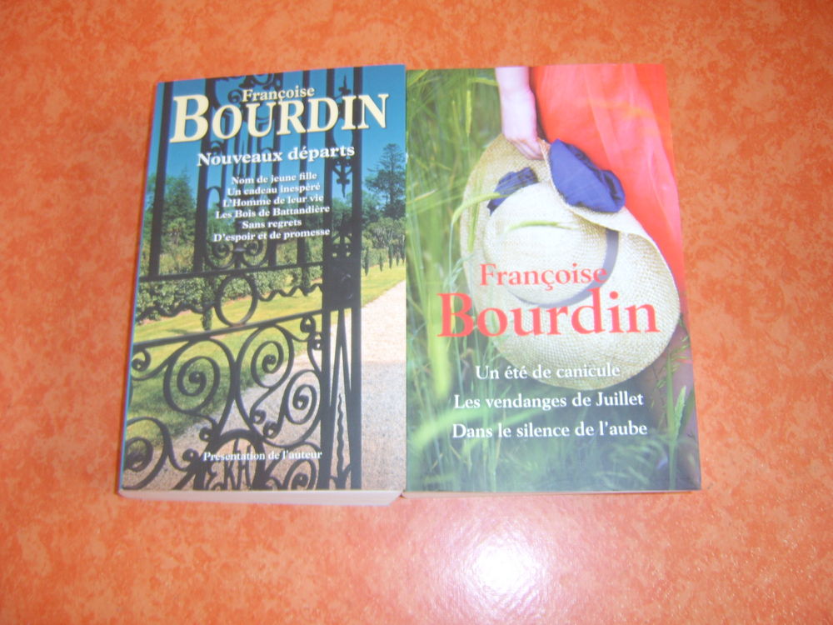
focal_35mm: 31
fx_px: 746
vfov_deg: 45.4
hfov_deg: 58.4
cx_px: 416
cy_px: 312
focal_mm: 8.13
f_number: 2.7
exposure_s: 1/30
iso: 141
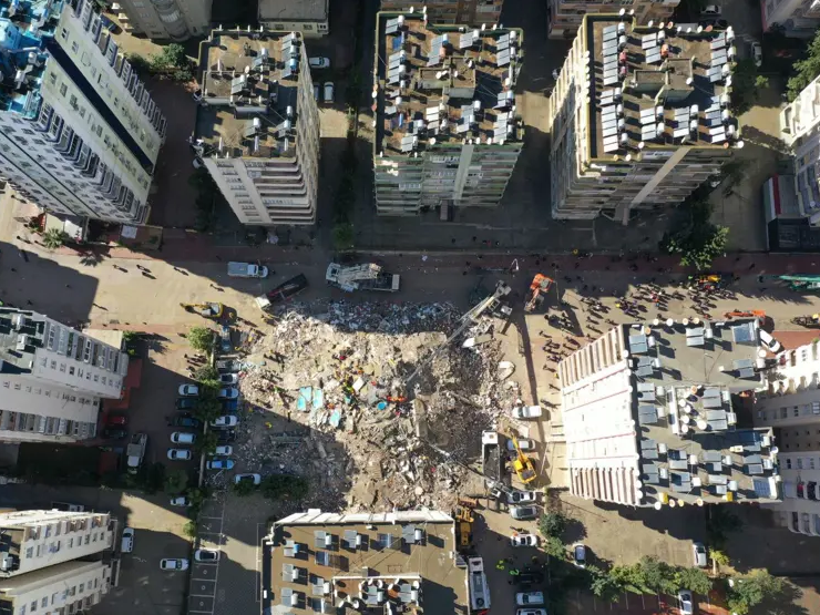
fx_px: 758
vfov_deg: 44.2
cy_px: 320
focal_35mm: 32
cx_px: 367
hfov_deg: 56.7
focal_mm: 10.26
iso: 100
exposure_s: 1/320
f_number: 5
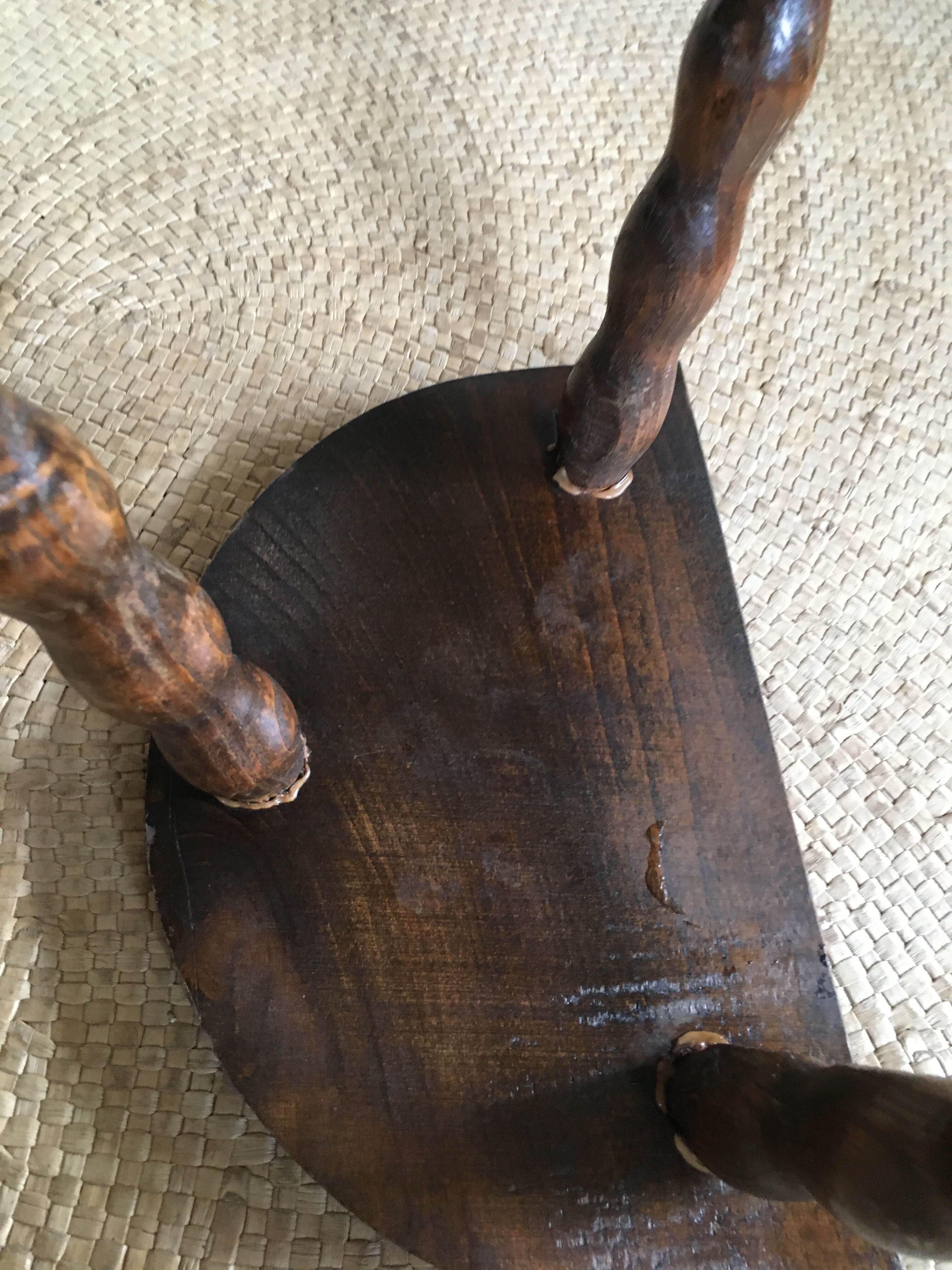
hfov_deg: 48.2
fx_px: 1063
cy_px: 635
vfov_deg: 61.7
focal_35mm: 29
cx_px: 476
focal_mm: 4.15
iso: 250
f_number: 2.2
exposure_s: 1/33
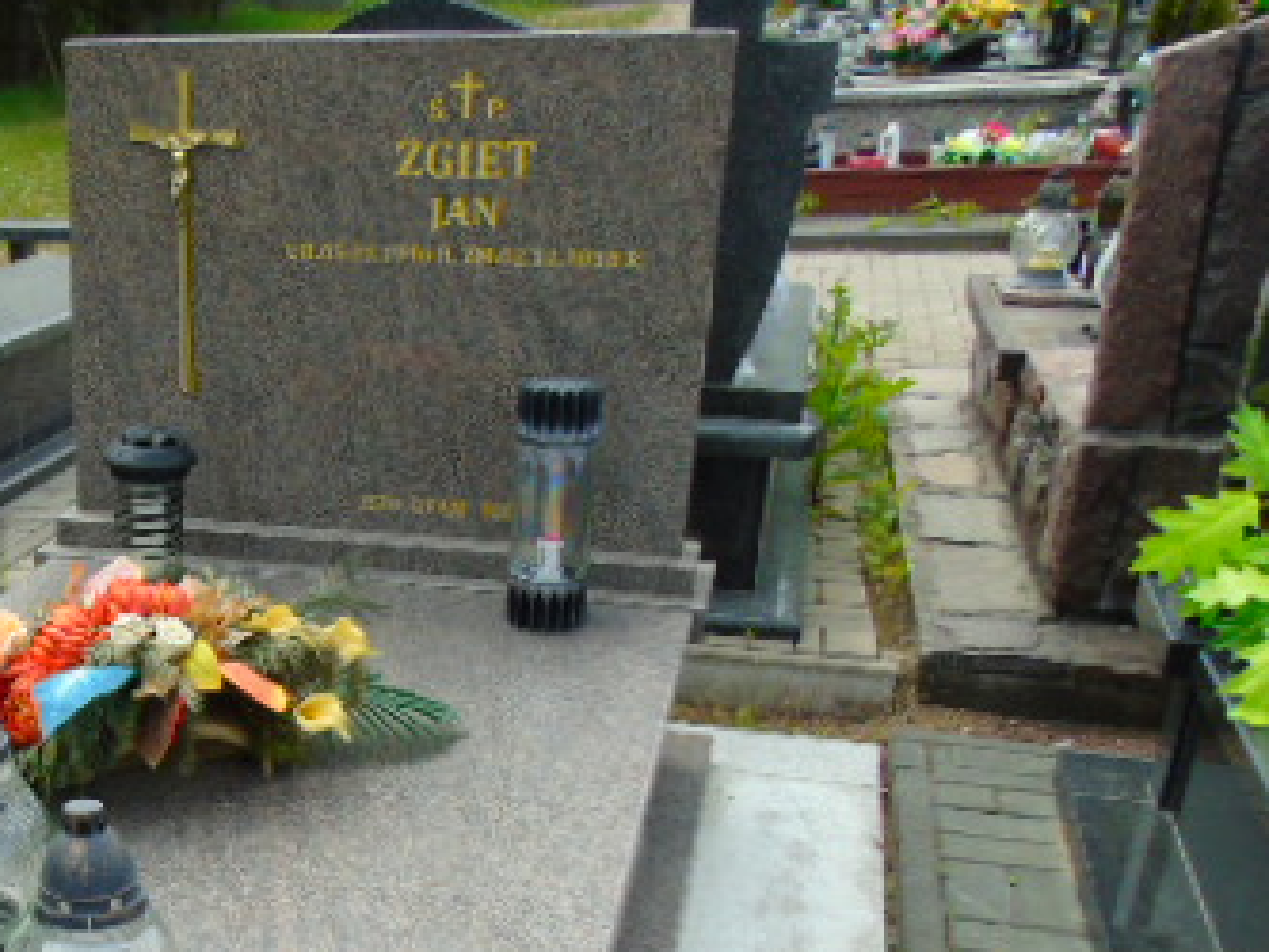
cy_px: 796
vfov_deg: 29.4
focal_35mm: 48
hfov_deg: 36.8
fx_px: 1760
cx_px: 95
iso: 80
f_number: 3.4
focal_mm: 4.4
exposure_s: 1/500
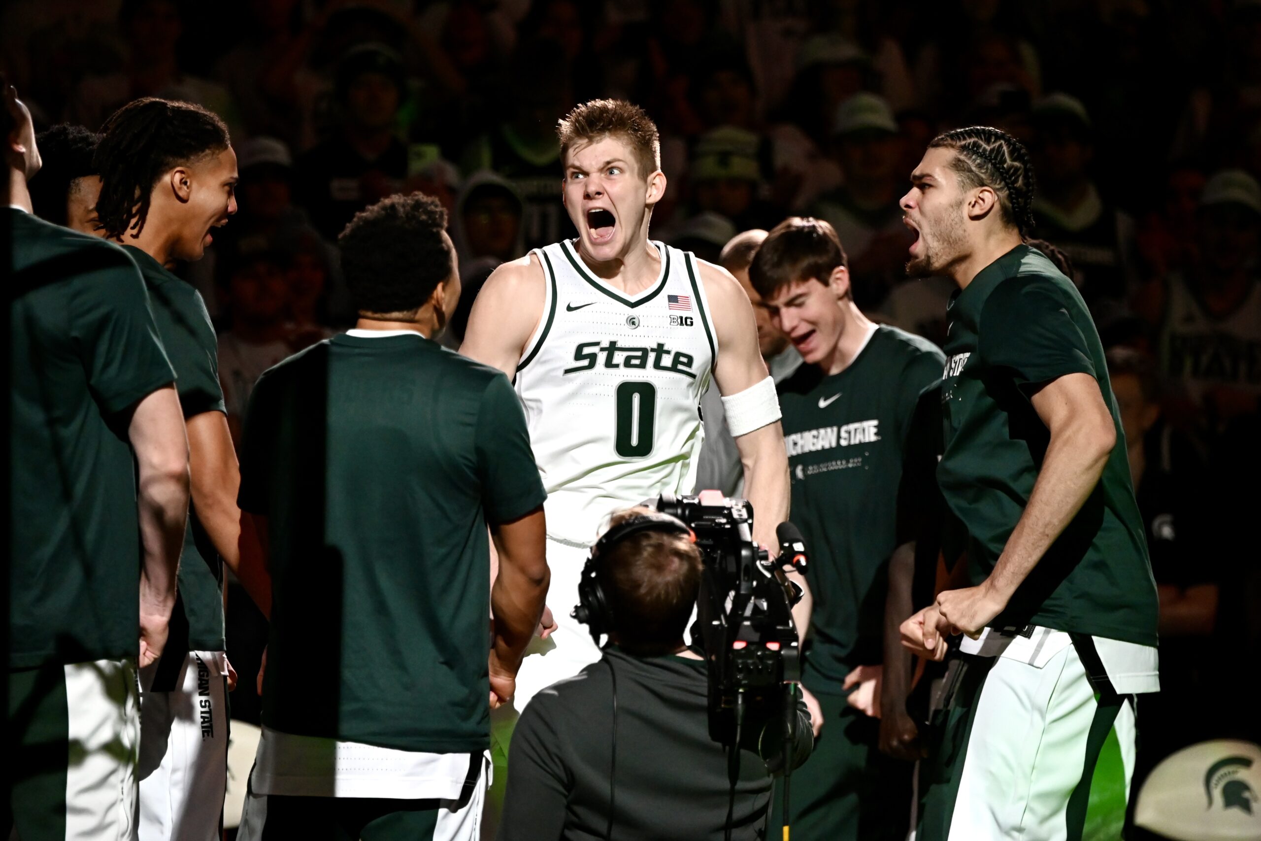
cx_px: 630
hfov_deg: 11.7
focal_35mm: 175
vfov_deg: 7.8
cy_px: 420
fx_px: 6130
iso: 5000
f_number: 2.8
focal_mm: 175
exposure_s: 1/3200
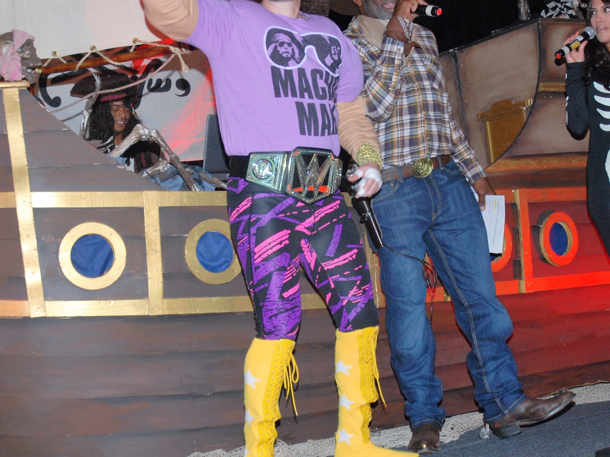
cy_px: 199
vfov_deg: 17.0
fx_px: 1533
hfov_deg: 22.5
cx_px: 288
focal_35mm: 87
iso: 400
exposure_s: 1/60
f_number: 5.6
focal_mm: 34
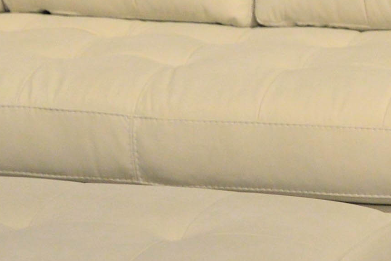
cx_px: 559
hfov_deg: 9.0
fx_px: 2423
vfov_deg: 6.2
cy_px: 251
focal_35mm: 223
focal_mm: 32
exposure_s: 1/400
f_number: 2.8
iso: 1600
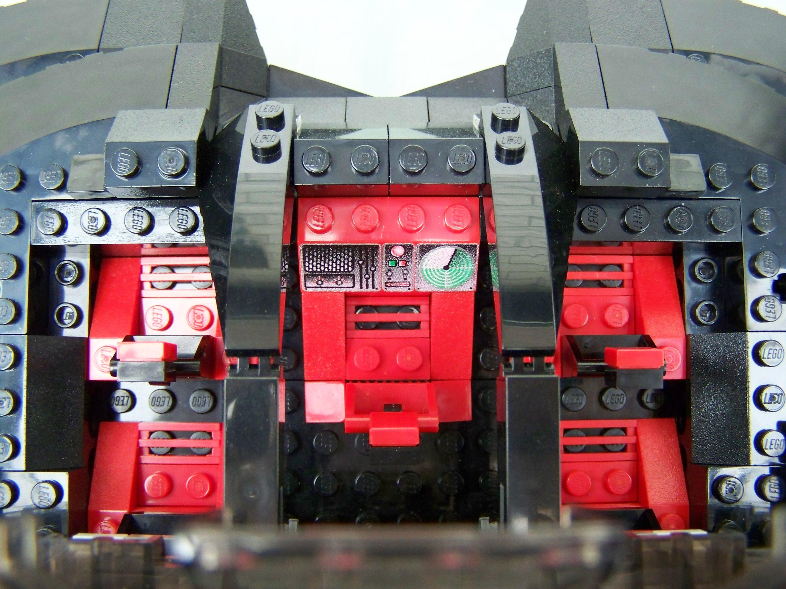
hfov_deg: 49.0
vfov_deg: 37.7
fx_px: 863
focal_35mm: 38
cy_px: 294
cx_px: 393
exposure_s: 1/60
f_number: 2.8
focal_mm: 6.3
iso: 200
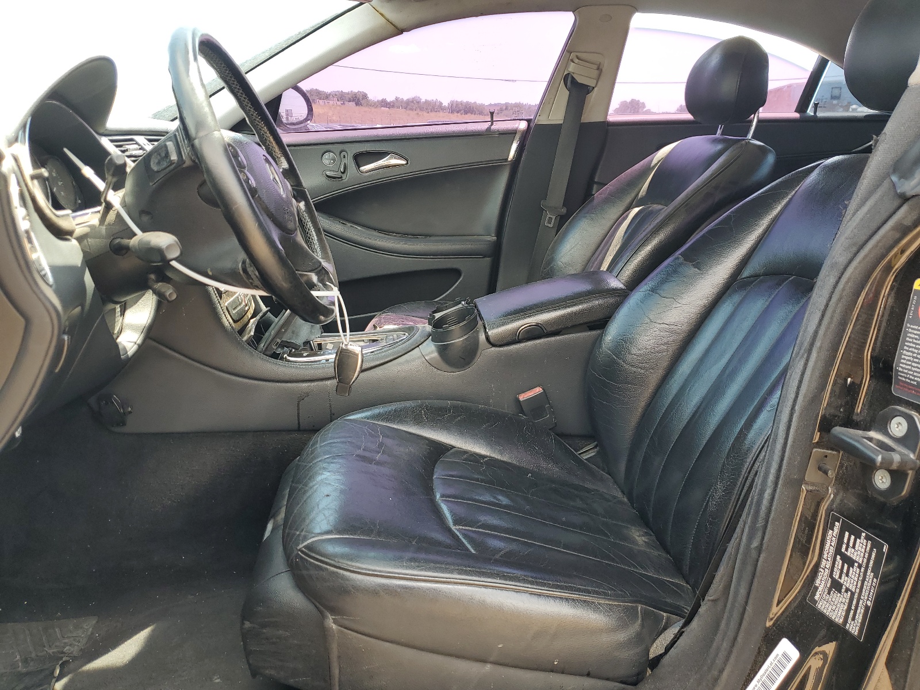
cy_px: 345
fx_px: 691
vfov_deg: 53.1
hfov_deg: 67.3
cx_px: 460
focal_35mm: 26
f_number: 1.5
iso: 50
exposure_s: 1/217
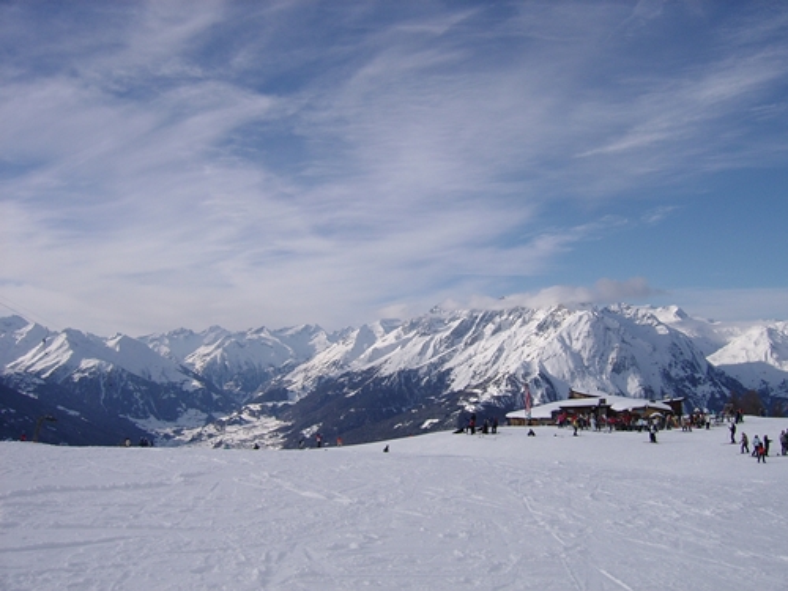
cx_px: 394
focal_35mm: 35
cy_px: 296
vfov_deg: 40.7
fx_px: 797
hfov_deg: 52.6
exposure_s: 1/771
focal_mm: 5.95
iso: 50
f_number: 5.8
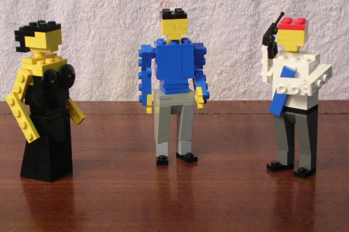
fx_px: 804
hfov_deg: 24.5
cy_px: 97
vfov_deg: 16.4
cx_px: 174
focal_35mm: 83
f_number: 3.9
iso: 200
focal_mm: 11.6
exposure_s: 1/1.8
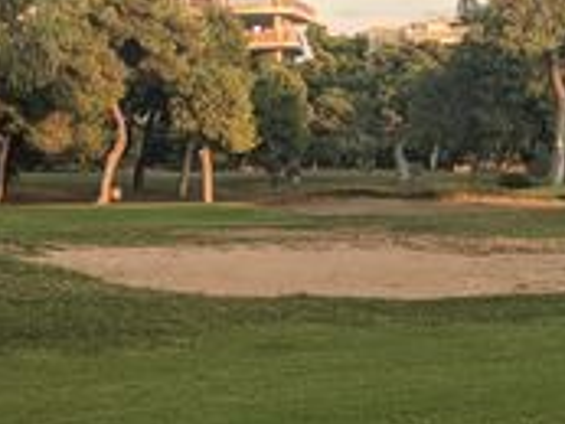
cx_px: 438
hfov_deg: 15.7
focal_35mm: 125
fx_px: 2042
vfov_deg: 11.9
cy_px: 137
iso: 76
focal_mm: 4.44
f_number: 1.8
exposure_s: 1/419
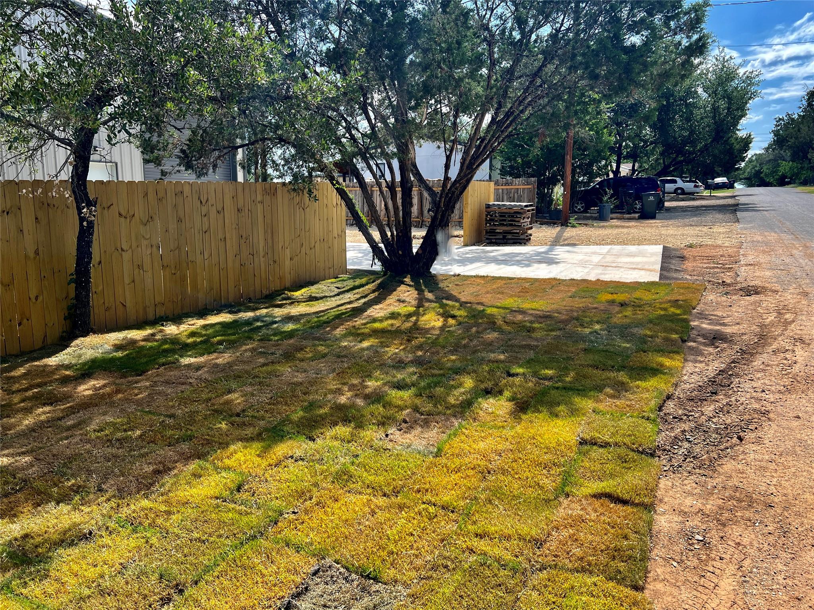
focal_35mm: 26
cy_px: 305
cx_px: 407
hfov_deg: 67.3
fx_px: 611
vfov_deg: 53.1
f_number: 1.5
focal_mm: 5.7
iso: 50
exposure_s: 1/2632
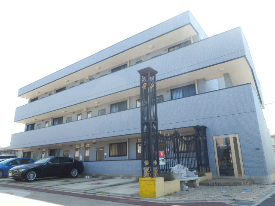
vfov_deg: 46.8
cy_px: 103
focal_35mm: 30
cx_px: 138
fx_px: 238
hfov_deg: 60.0
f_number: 3.5
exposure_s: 1/200
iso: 80
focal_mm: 5.3
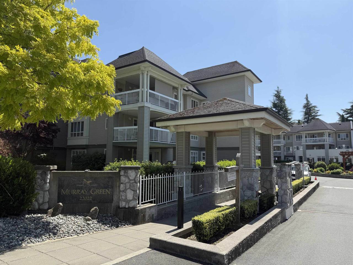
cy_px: 132
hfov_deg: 71.6
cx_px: 176
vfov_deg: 56.8
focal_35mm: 24
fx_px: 245
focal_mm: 6.76
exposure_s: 1/4167
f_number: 1.78
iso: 80
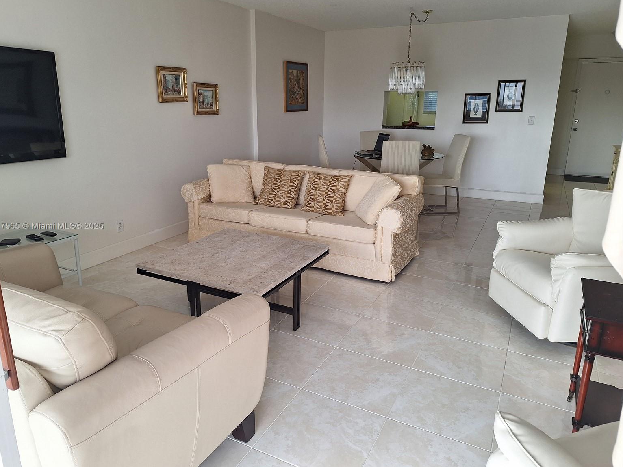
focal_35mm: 24
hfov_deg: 71.6
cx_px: 299
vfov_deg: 56.8
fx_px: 432
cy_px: 227
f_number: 1.8
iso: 50
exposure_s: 1/120
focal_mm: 5.54
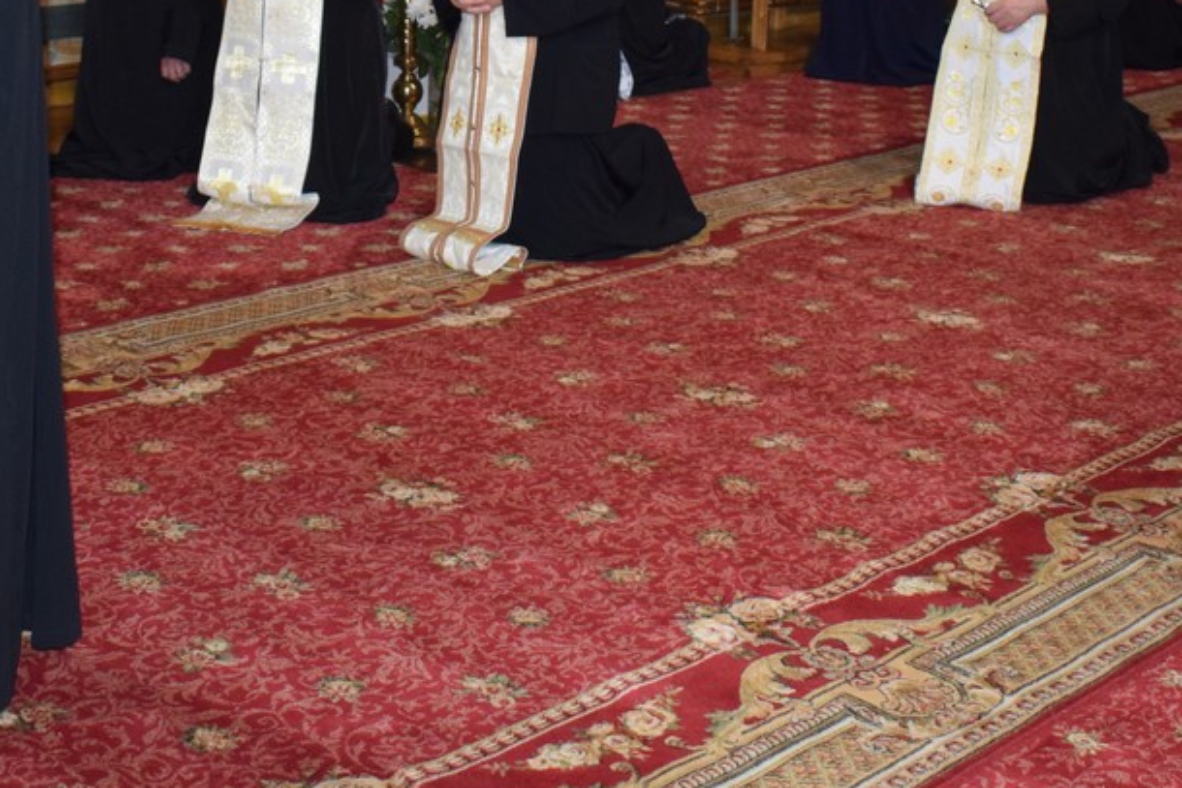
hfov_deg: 32.4
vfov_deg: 21.3
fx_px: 2035
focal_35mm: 62
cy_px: 35
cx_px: 608
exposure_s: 1/60
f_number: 3.8
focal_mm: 21
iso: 1600
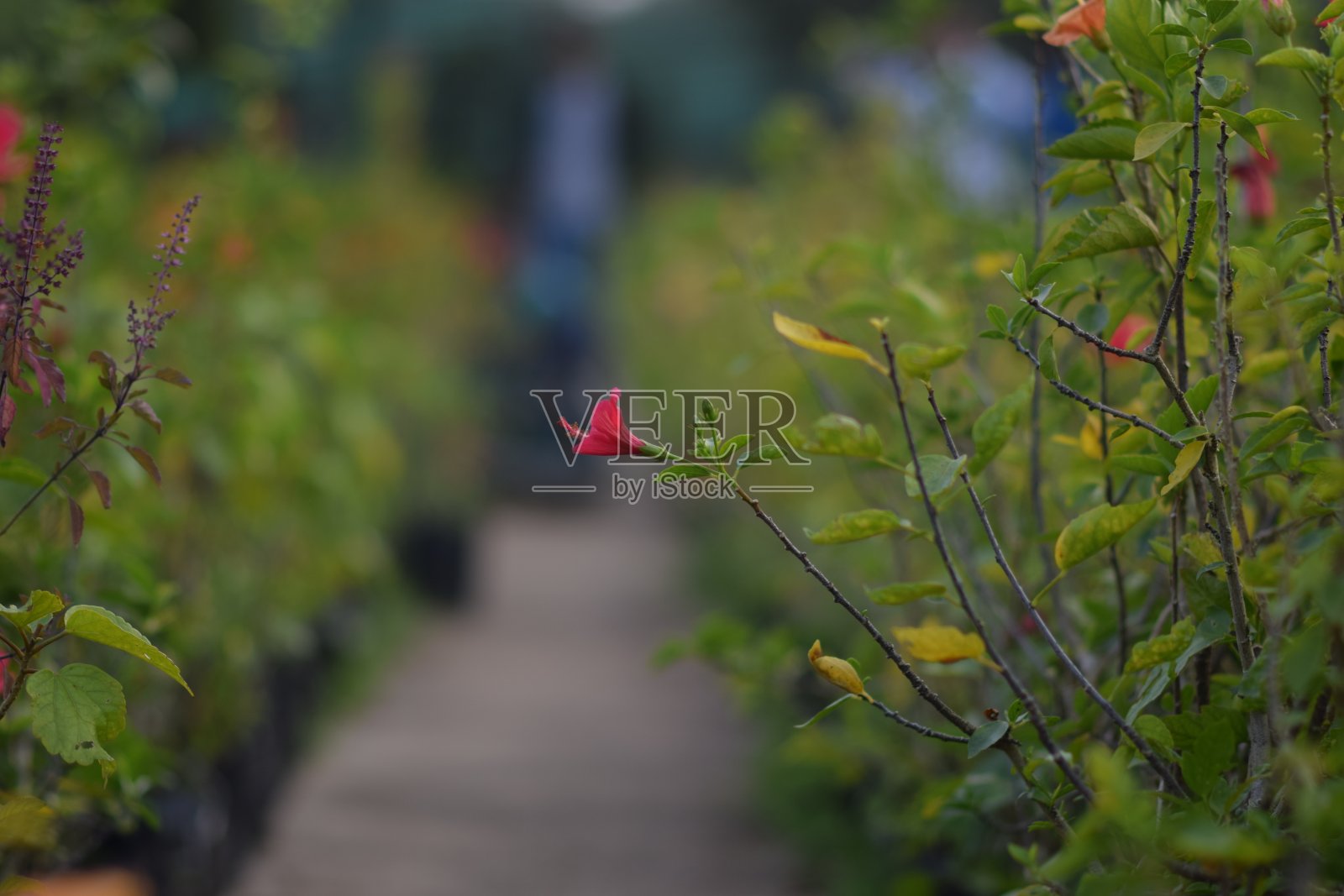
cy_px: 448
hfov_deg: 16.1
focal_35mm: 128
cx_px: 672
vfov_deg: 10.8
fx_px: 4760
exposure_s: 1/1000
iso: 100
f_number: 1.8
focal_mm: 85
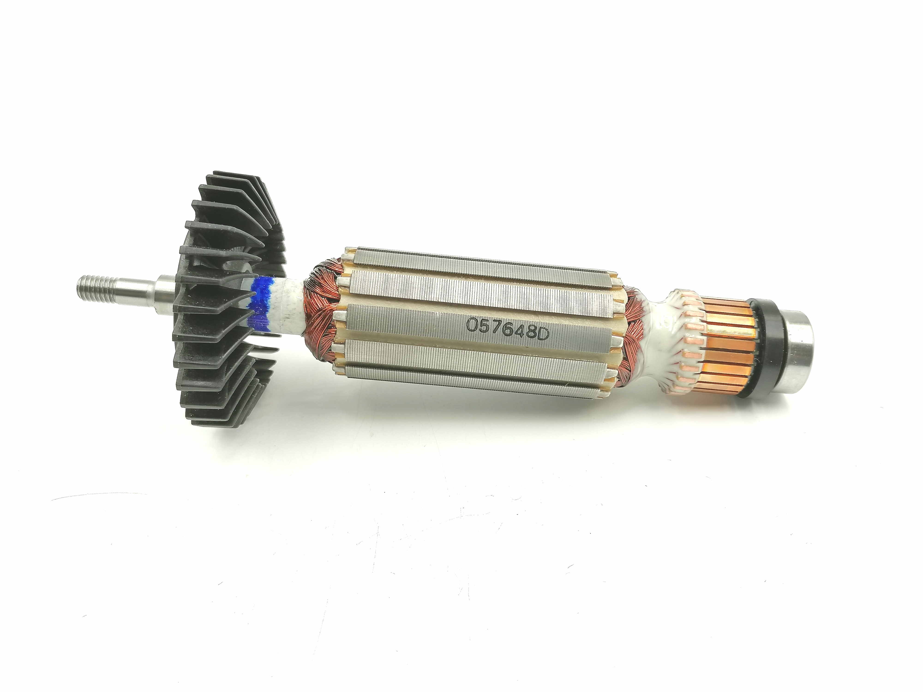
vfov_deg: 45.4
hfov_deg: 58.4
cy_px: 346
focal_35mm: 31
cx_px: 462
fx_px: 827
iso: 64
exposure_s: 1/100
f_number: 1.8
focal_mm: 5.3
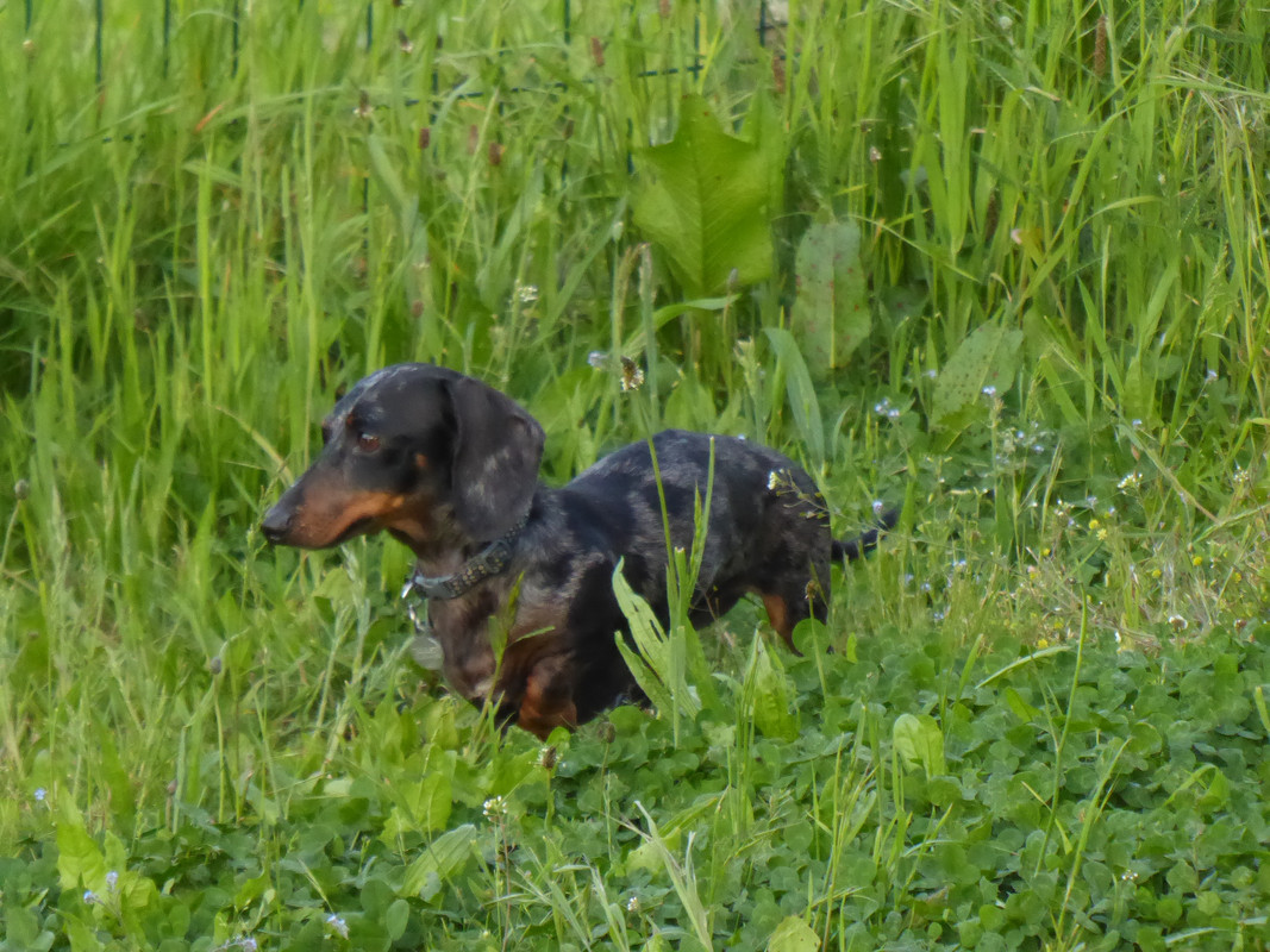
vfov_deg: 3.1
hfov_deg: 4.1
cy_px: 476
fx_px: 17572
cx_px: 635
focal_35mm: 479
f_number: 6
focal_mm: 77.3
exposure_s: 1/250
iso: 1000
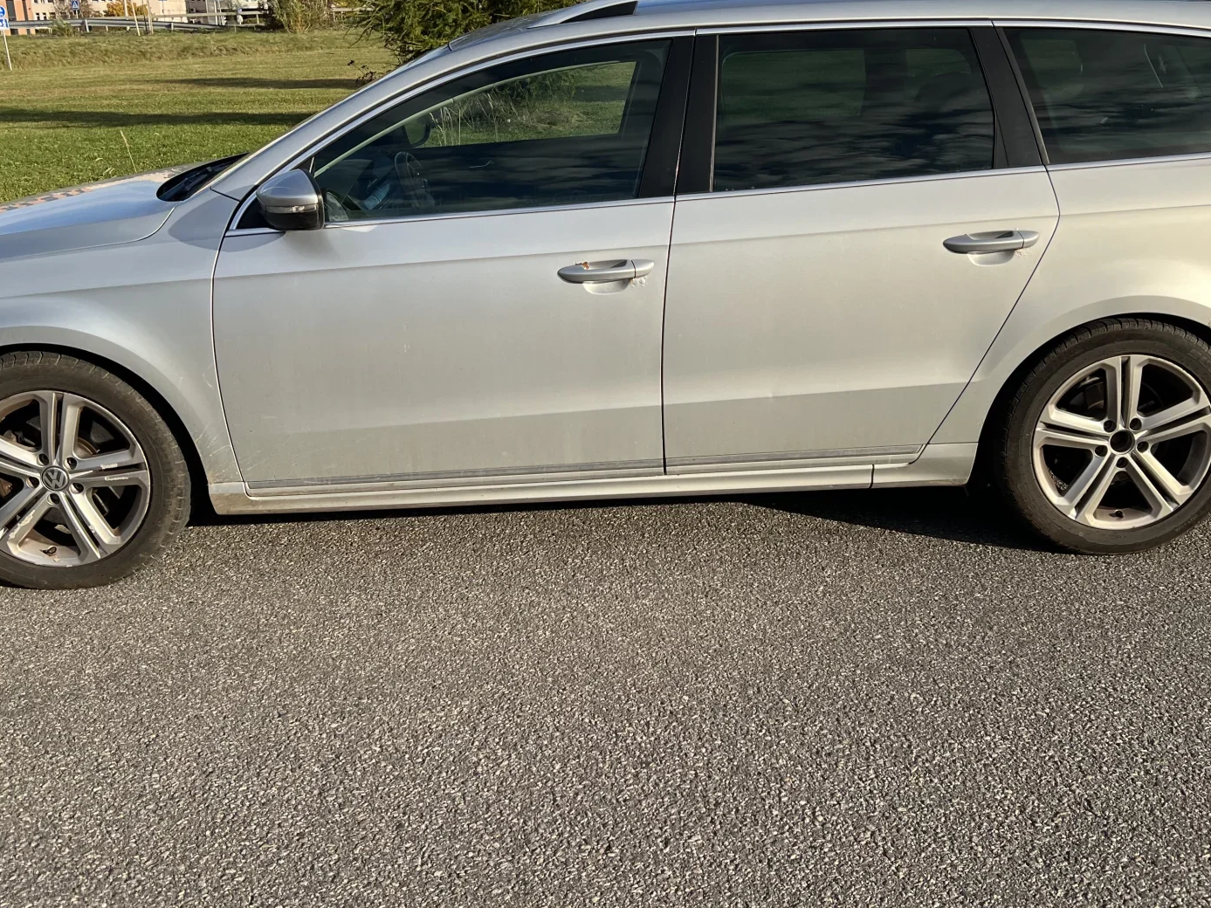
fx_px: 1259
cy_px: 350
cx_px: 634
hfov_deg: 51.3
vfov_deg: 39.4
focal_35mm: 36
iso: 50
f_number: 1.5
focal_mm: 5.7
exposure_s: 1/3460
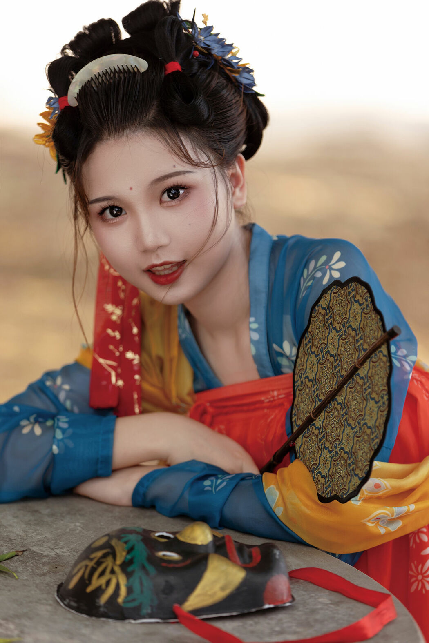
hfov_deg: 8.9
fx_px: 2770
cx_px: 214
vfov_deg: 13.2
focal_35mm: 155
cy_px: 322
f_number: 2.8
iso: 125
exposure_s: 1/800
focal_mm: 155
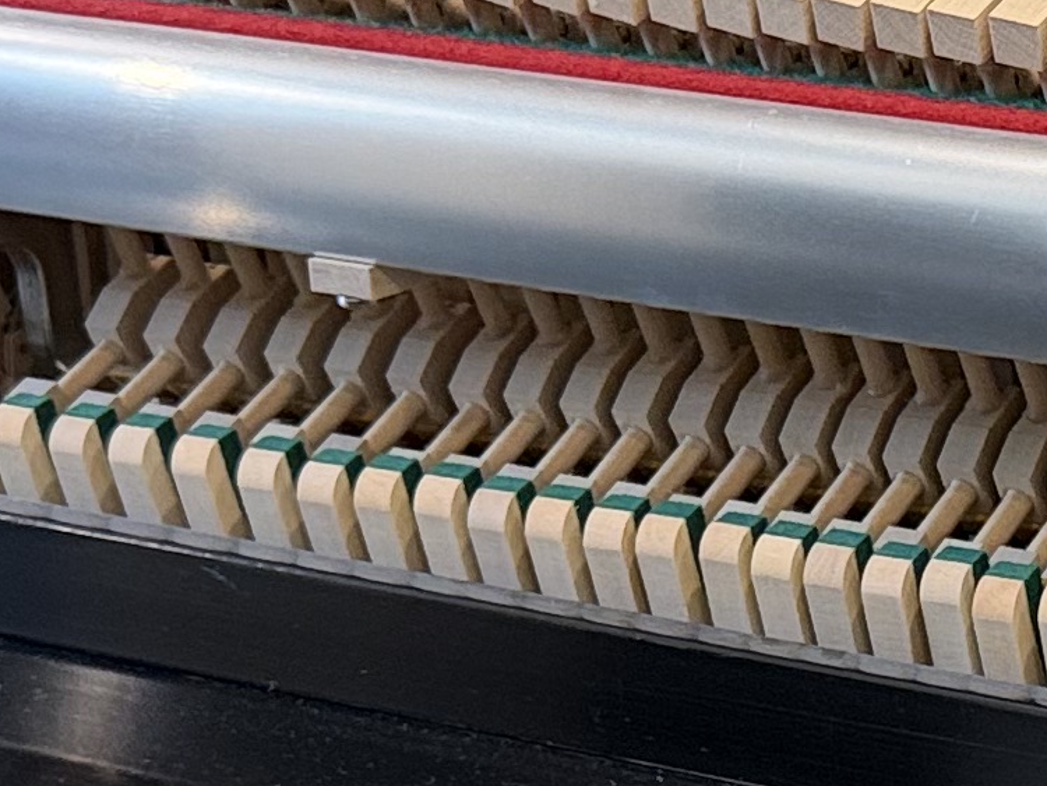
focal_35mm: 129
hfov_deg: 14.4
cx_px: 1476
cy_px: 779
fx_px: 3903
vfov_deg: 11.4
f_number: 1.78
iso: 320
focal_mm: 6.76
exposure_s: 1/60
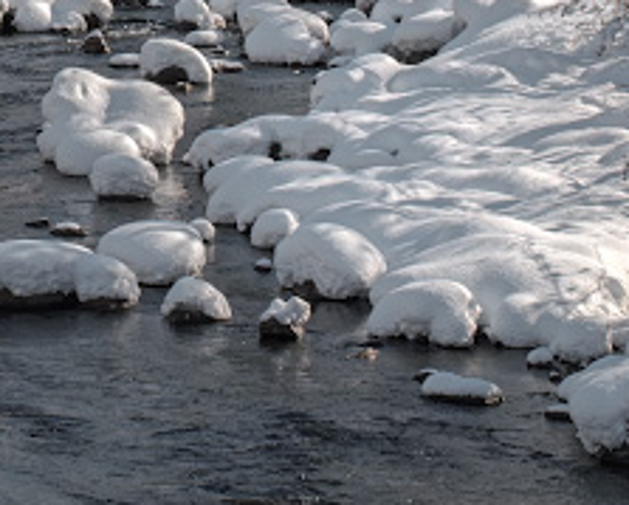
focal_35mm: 206
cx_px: -299
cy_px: -275
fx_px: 3840
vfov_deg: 7.4
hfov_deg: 9.1
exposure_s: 1/1000
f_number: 13
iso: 500
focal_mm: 23
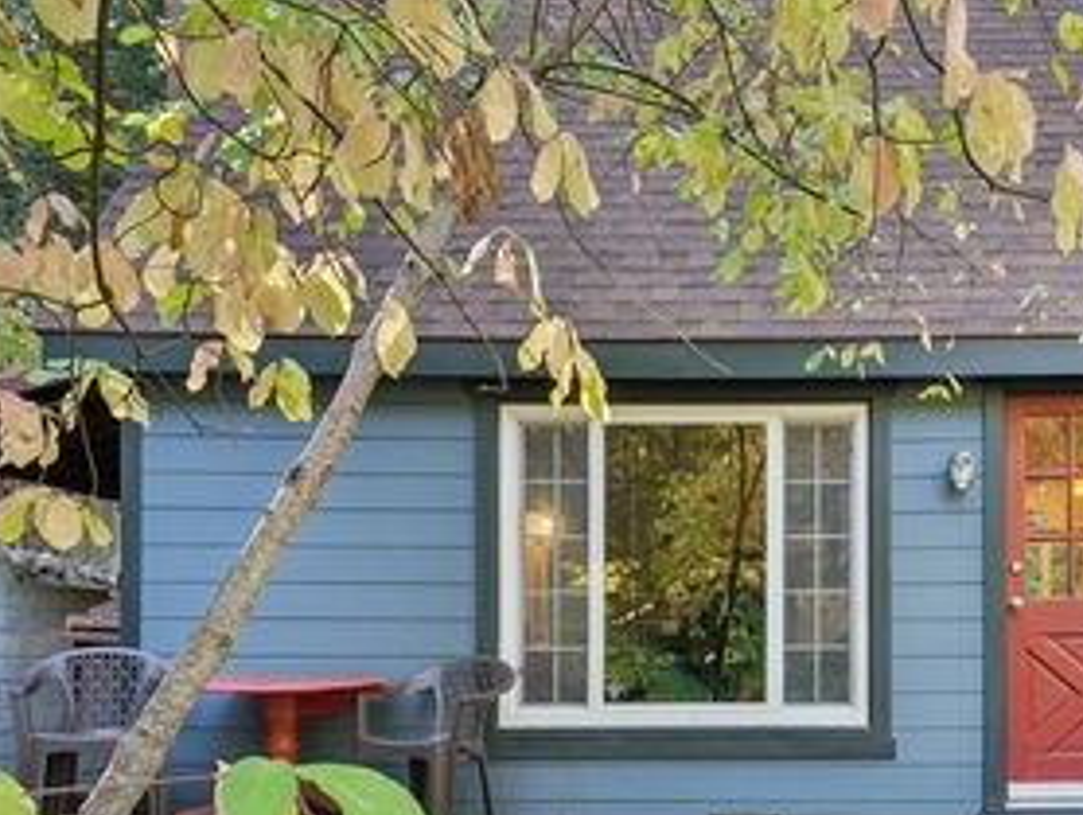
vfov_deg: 36.7
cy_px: 634
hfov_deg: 45.8
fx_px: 1190
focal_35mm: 38
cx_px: 900
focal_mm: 22
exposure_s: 1/8
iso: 400
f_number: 8
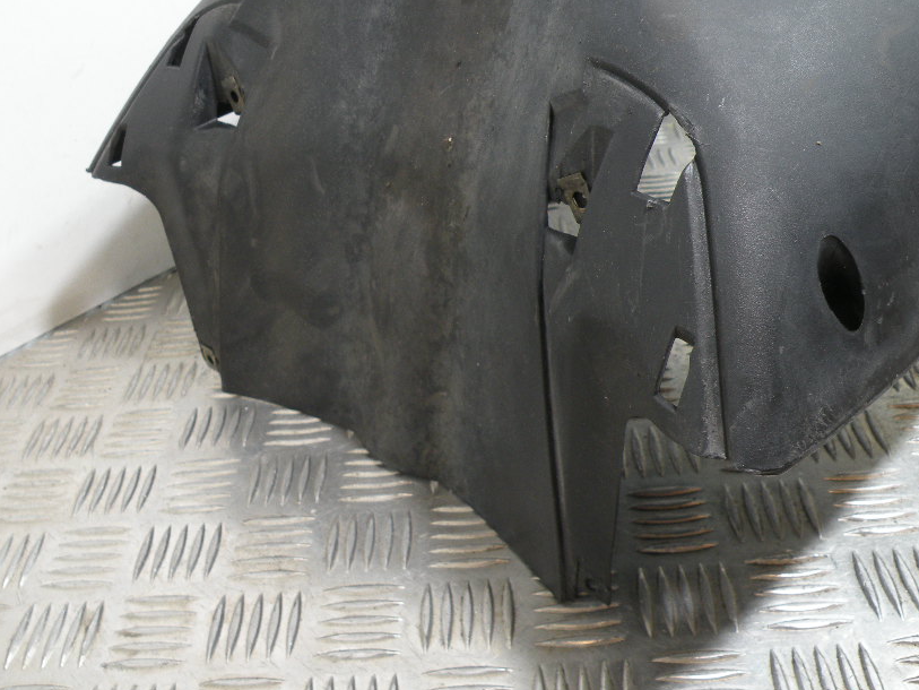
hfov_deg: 53.6
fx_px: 903
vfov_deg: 41.8
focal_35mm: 34
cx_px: 375
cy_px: 333
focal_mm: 4.7
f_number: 2.8
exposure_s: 1/59.7
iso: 107
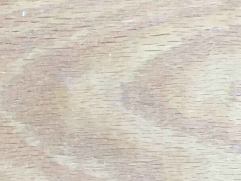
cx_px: -65
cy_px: 244
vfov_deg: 7.6
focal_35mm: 194
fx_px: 1350
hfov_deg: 10.0
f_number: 2.2
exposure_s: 1/33
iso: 80
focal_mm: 4.15
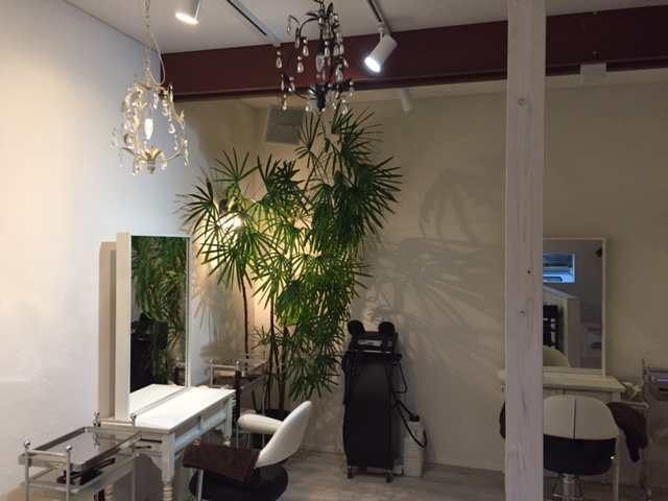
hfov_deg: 61.7
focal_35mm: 29
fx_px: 560
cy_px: 250
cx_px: 334
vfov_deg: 48.2
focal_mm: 4.15
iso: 160
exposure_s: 1/30
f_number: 2.2
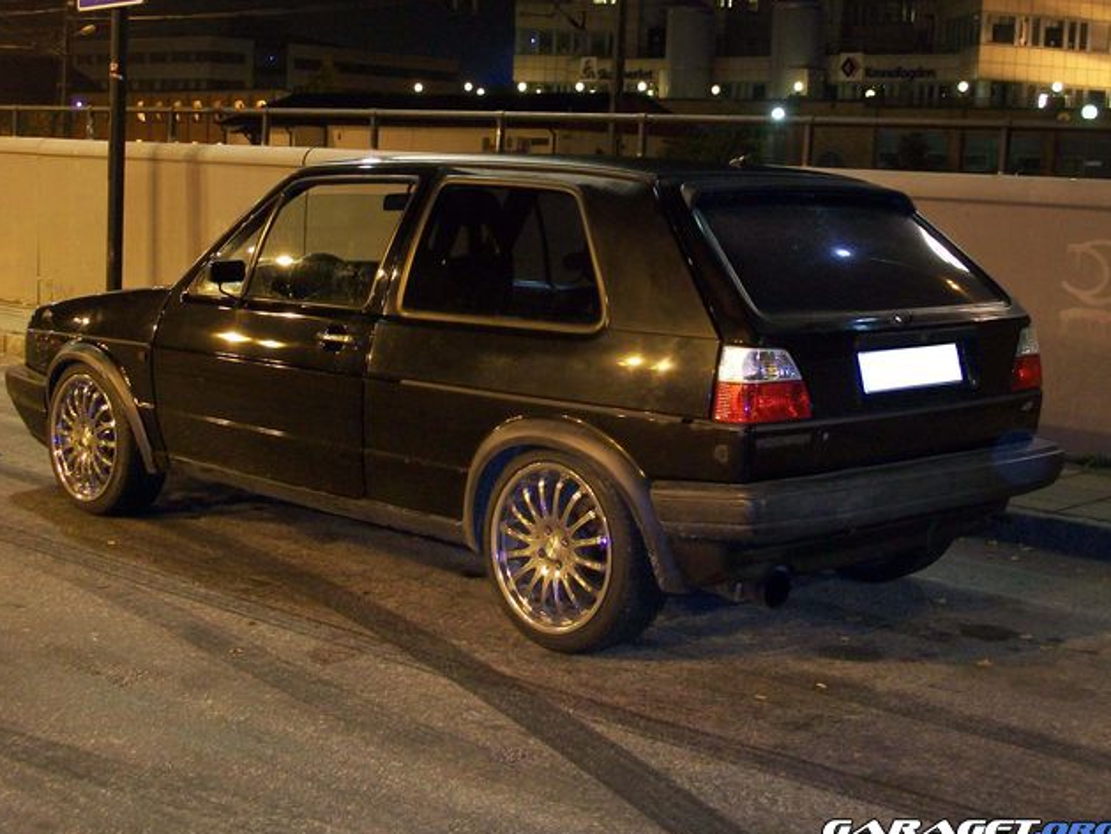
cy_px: 422
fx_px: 1830
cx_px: 560
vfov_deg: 25.7
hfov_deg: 33.8
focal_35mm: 57
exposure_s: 1/2
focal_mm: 9.4
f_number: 3.3
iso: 160
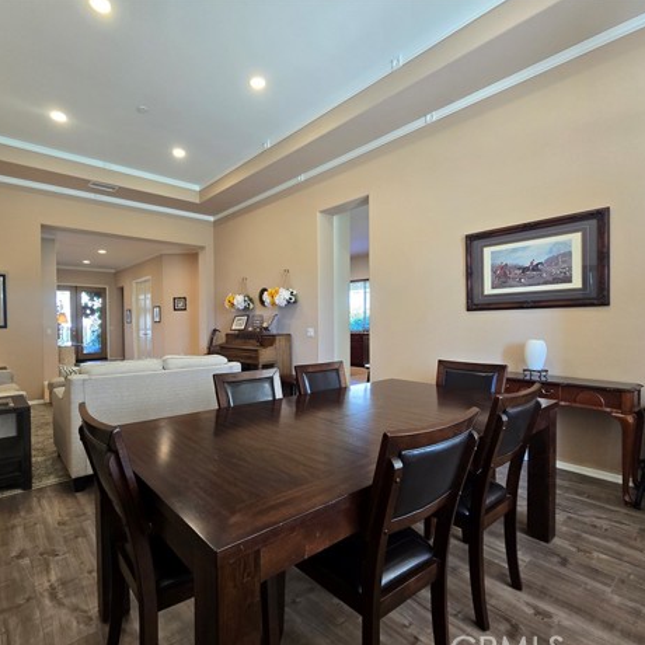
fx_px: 337
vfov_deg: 87.4
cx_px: 279
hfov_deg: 86.9
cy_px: 332
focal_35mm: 16
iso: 200
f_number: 2.2
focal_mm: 2.2
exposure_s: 1/60
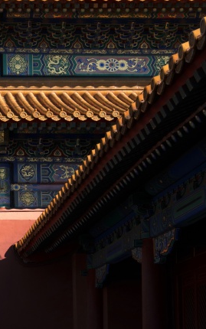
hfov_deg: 14.0
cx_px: -34
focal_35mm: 91
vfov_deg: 22.8
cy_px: 160
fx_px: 817
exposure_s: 1/250
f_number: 13
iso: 100
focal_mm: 32
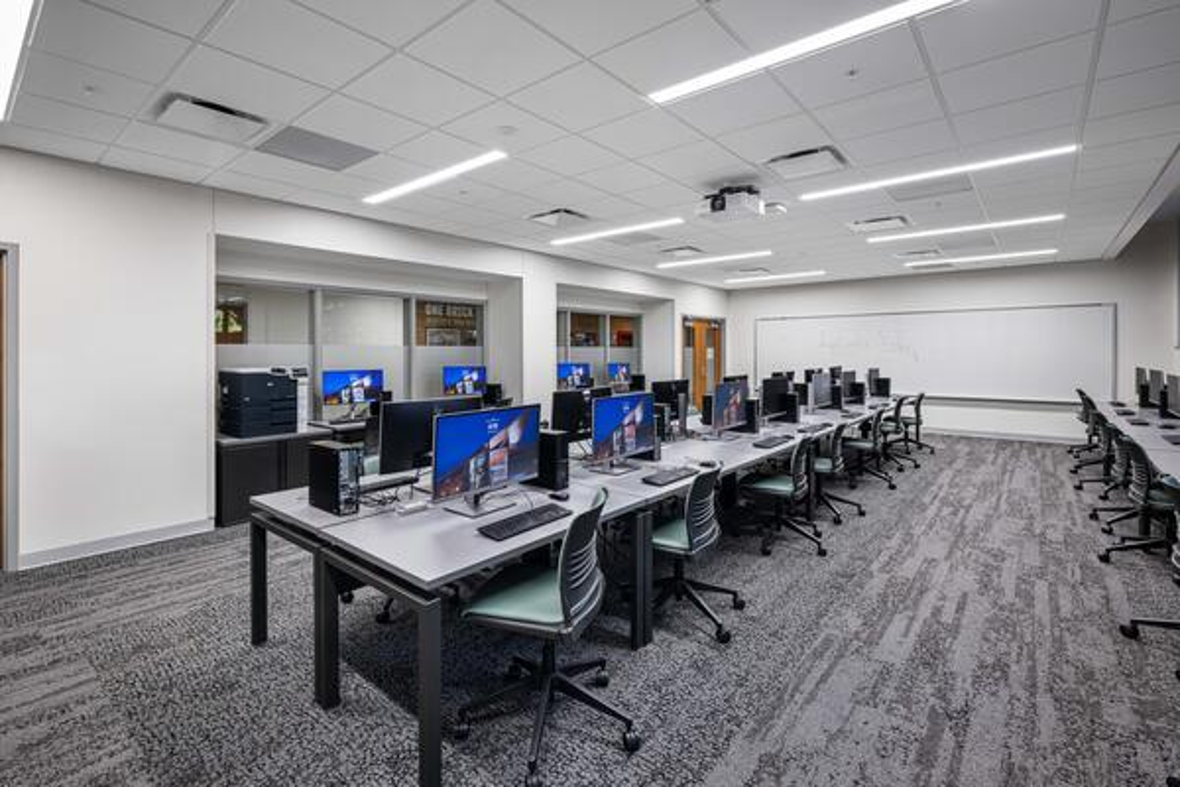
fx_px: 524
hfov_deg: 96.7
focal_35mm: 16
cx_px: 590
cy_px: 394
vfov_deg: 73.7
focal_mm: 16
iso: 200
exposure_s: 1/1.67
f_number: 5.6
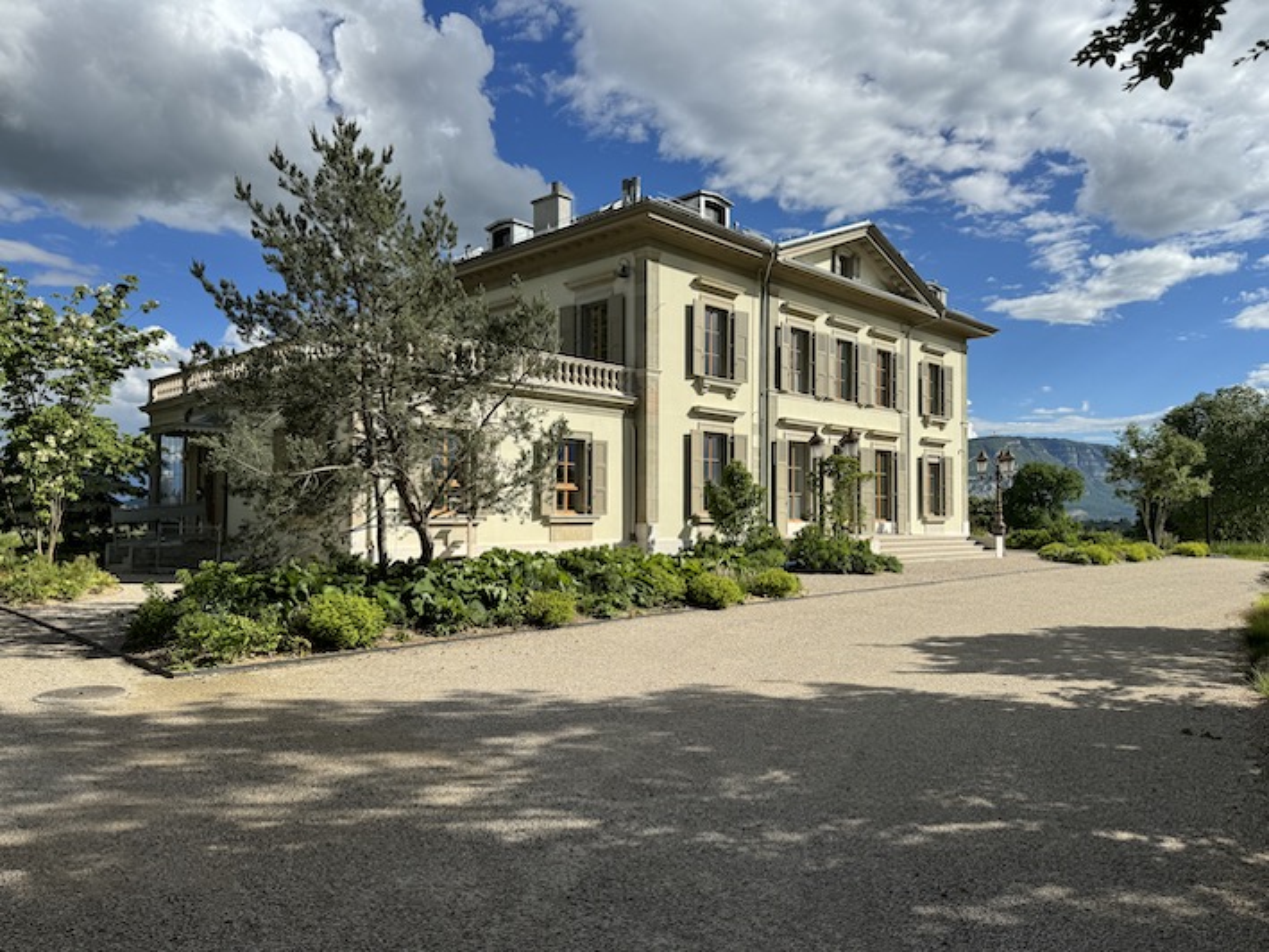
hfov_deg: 71.6
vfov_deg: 56.8
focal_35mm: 24
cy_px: 476
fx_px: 880
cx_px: 634
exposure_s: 1/7092
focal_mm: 6.76
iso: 80
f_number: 1.78
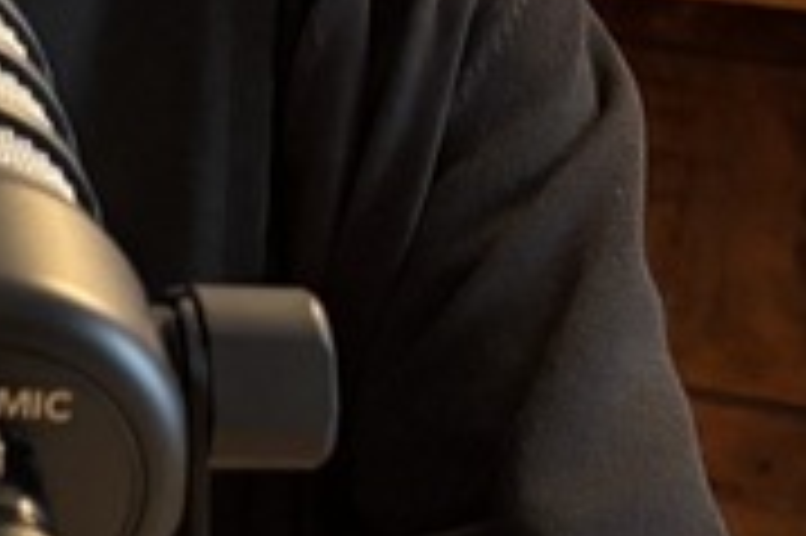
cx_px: -991
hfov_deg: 11.7
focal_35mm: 151
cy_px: -500
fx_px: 3378
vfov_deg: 8.6
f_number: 1.6
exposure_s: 1/50
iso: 250
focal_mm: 5.96
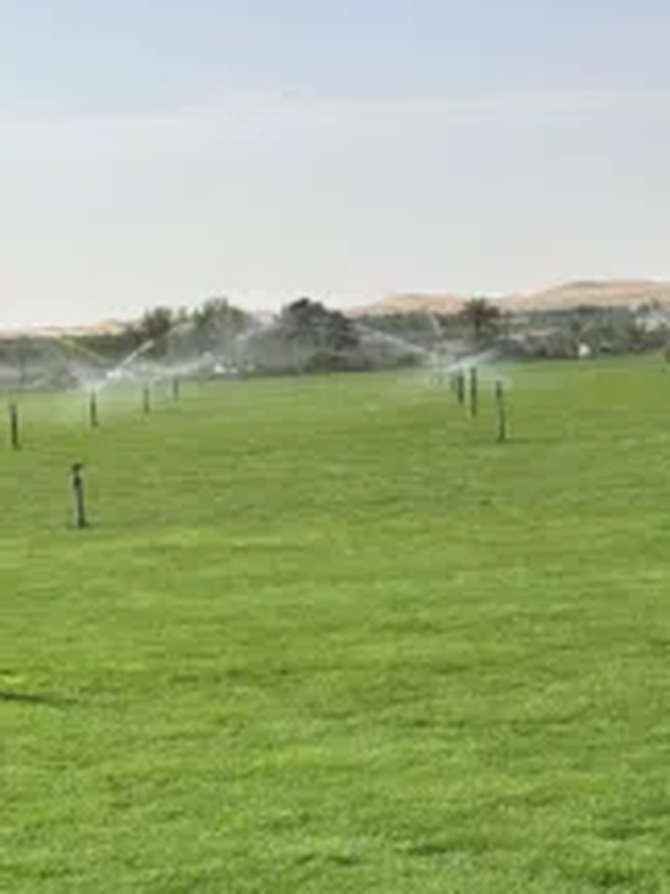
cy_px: 704
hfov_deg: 16.6
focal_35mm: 89
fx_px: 2297
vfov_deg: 21.8
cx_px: 306
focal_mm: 6.86
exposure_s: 1/4785
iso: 64
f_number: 1.78
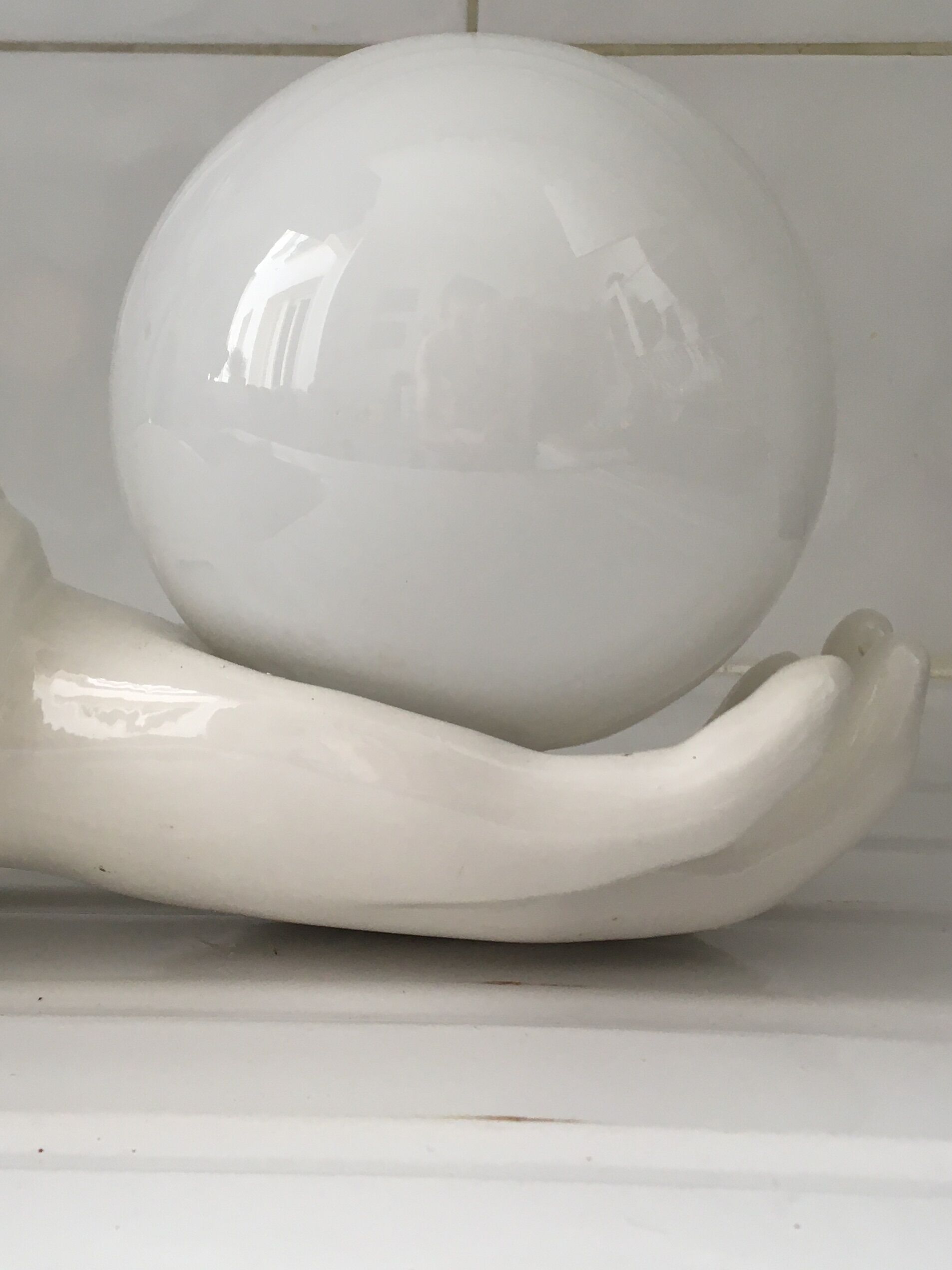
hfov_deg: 31.5
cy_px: 536
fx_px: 1687
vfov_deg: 41.1
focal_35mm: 46
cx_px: 412
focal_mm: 4.15
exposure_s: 1/33
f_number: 2.2
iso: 32
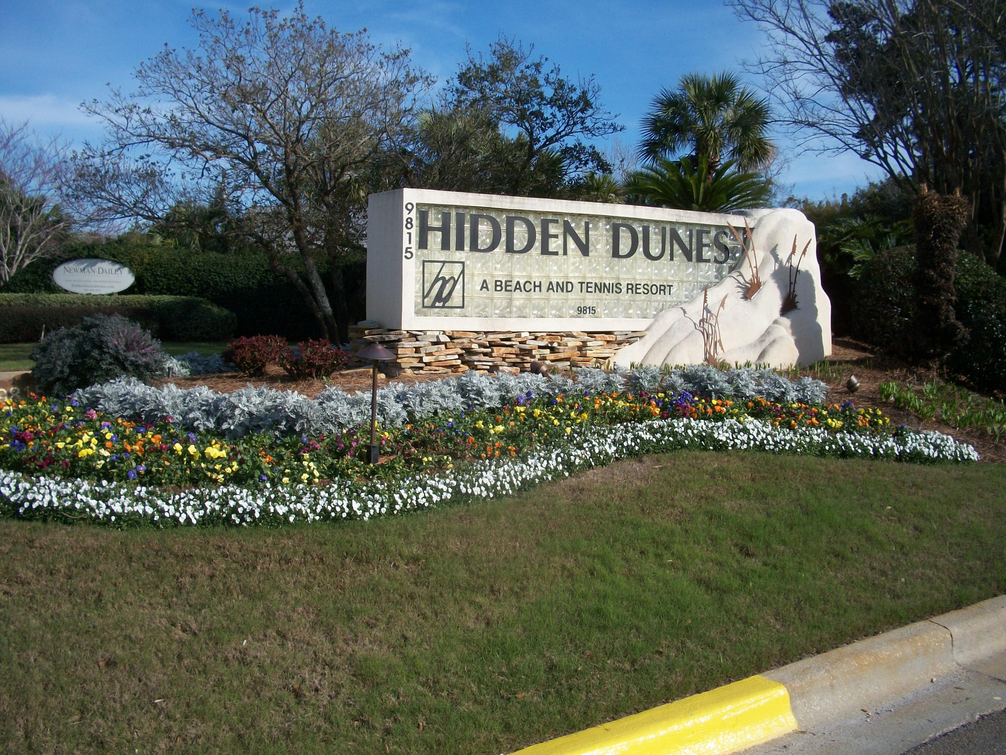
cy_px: 378
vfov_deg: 40.7
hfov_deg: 52.6
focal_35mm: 35
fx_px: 1017
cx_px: 503
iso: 80
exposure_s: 1/400
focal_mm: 6.3
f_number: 5.6
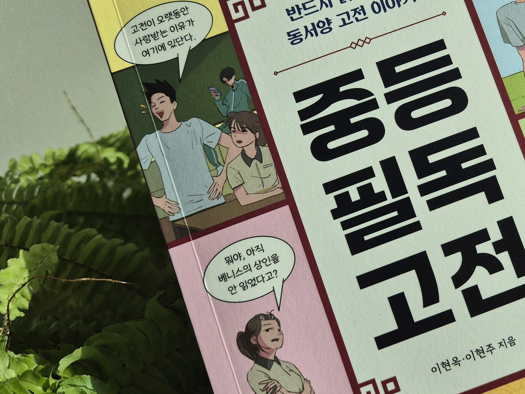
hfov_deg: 37.3
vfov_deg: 30.0
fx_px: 728
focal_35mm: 48
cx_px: 466
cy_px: 130
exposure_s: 1/606
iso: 25
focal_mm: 5.4
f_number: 1.8
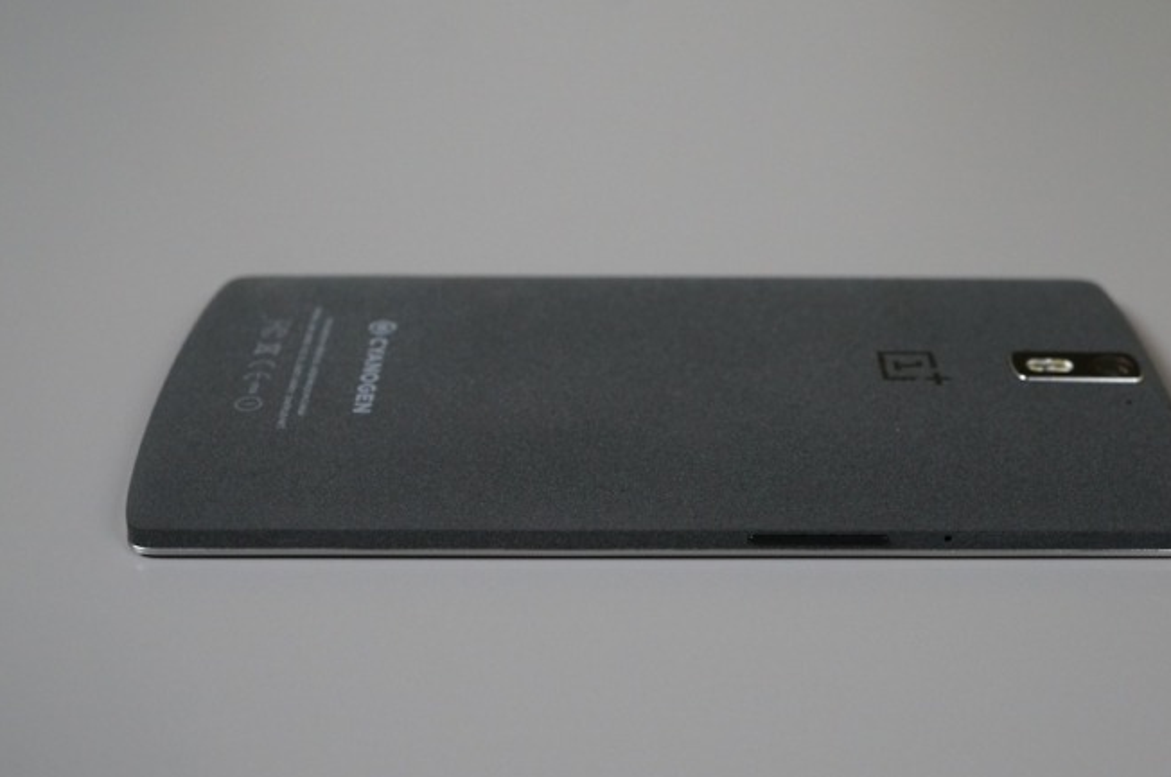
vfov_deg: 25.5
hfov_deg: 37.5
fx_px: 1722
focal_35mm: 53
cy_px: 386
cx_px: 686
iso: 1250
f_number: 5.6
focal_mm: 30
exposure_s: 1/60
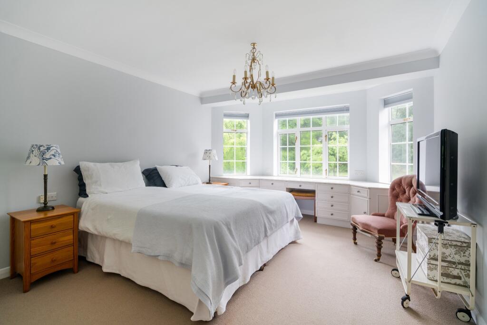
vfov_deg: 73.8
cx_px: 244
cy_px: 162
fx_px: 217
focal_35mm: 16
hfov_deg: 96.7
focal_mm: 16
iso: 640
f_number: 4
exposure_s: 1/20
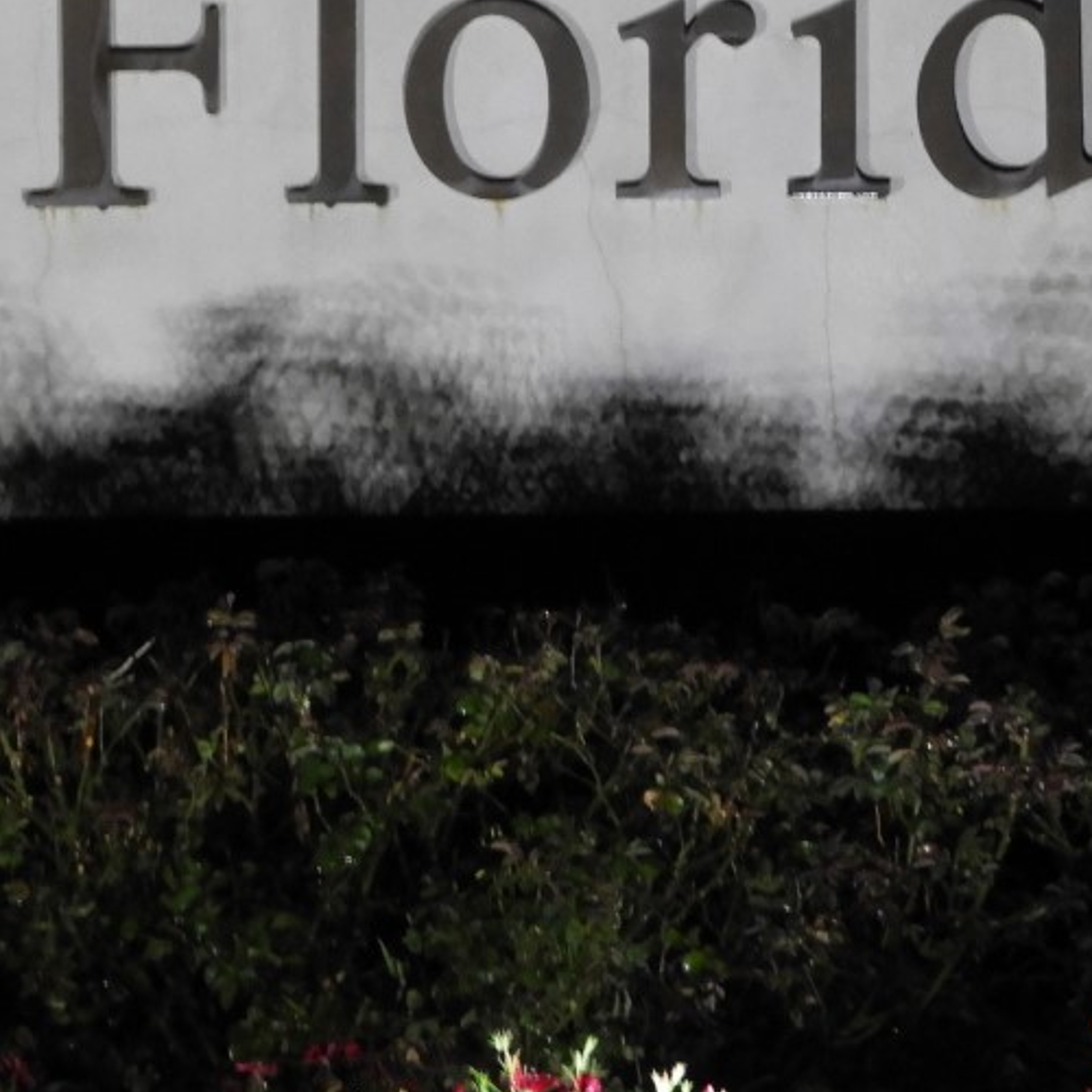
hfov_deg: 6.0
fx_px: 10457
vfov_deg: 6.0
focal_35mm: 293
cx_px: 207
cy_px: -66
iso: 400
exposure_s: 1/30
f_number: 5
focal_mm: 20.6
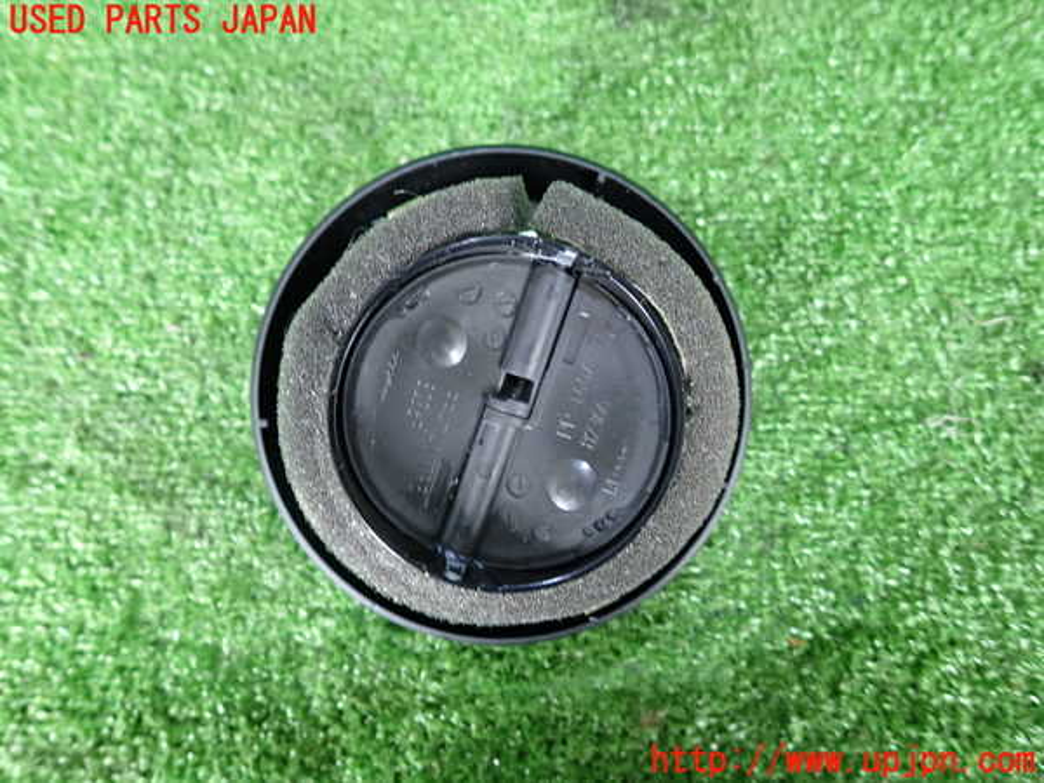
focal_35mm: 25
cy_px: 392
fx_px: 754
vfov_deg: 54.9
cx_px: 522
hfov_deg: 69.4
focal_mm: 4.5
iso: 320
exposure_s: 1/30
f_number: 2
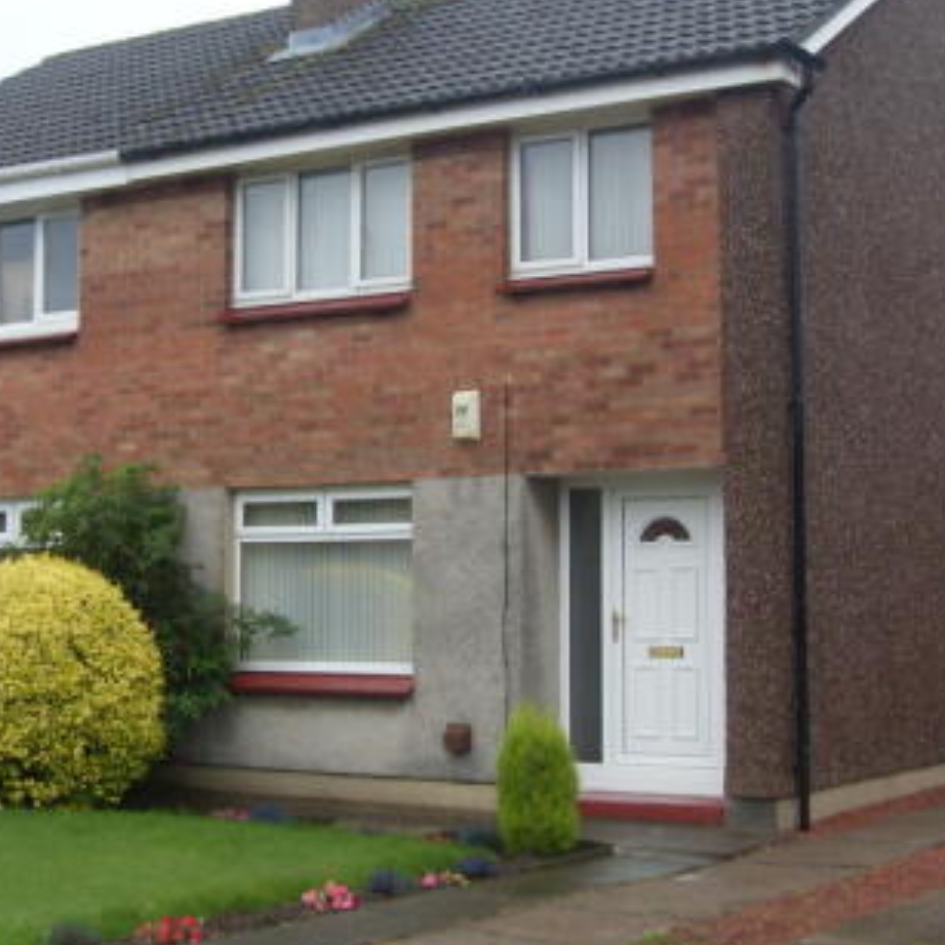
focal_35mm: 62
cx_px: 605
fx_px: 1915
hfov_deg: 27.6
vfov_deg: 27.7
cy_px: 429
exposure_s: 1/60
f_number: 7
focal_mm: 6.3
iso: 80
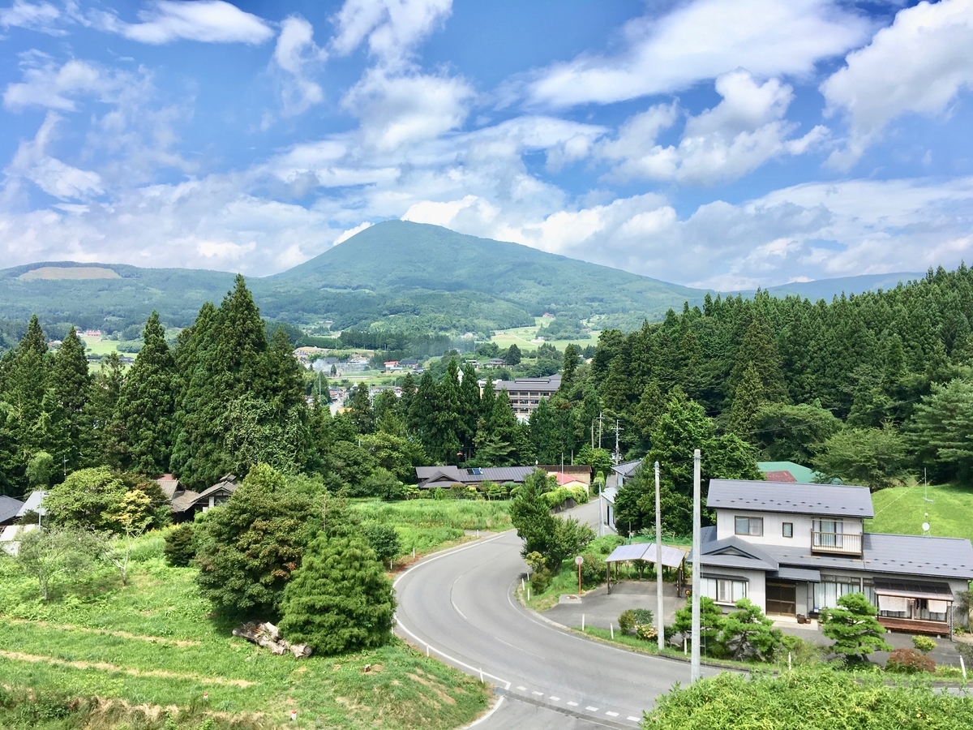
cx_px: 486
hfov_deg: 61.7
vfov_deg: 48.2
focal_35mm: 29
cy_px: 365
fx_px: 815
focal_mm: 4.15
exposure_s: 1/1425
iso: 25
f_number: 2.2
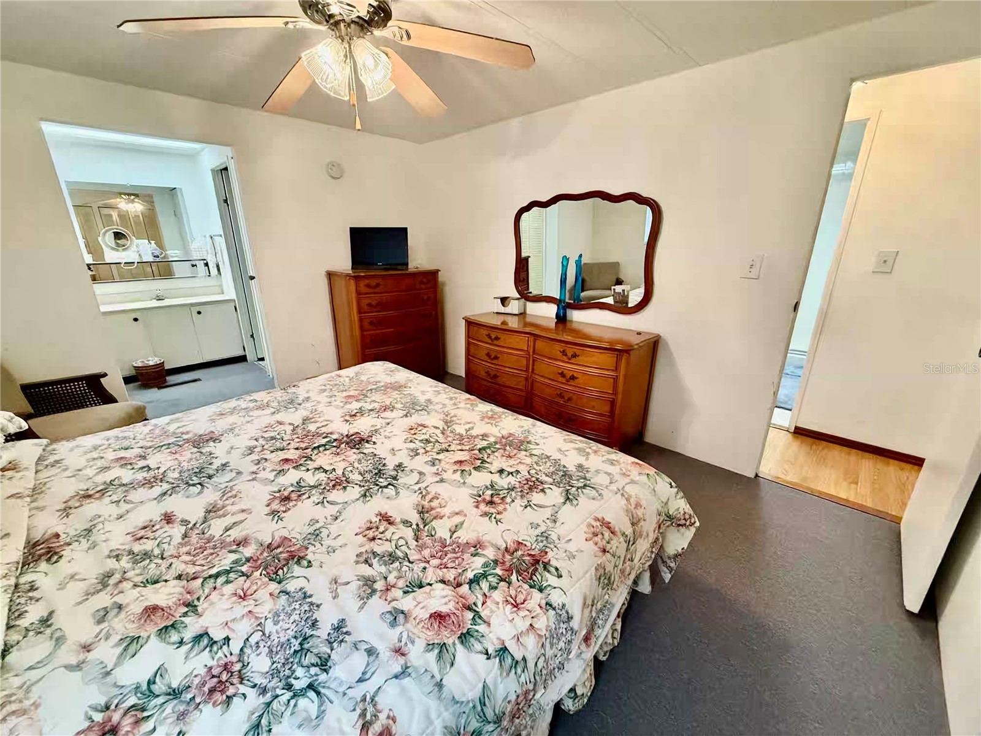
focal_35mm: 14
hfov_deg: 102.1
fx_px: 397
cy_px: 368
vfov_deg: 85.7
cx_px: 490
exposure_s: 1/60
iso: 400
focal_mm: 2.22
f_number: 2.2
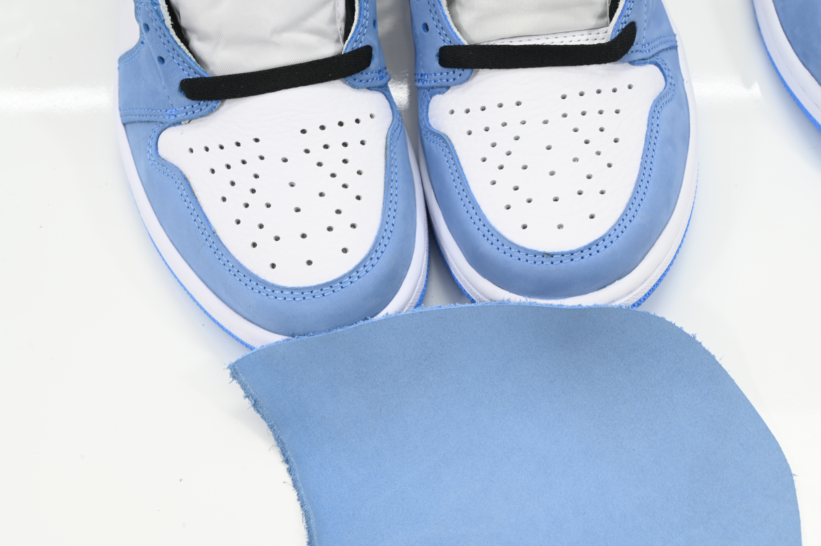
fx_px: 1595
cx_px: 410
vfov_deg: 19.4
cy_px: 273
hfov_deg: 28.9
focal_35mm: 70
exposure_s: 1/5
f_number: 13
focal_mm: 70
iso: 100
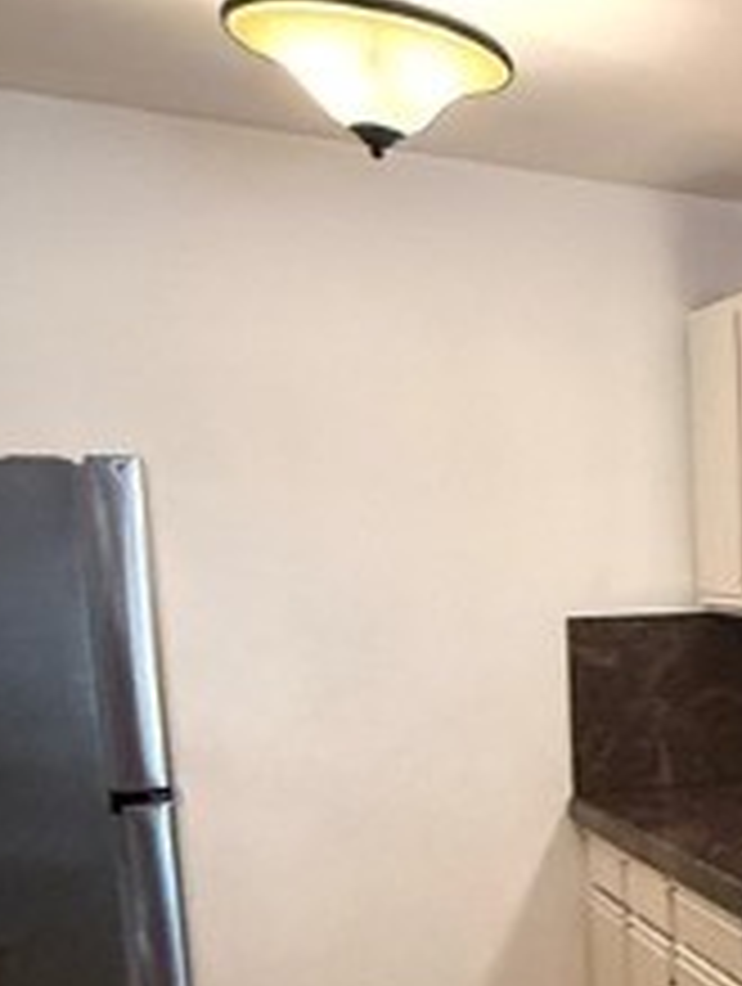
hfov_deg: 22.2
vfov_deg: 38.3
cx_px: 1223
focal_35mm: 49
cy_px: 680
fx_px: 1396
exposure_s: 1/120
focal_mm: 2.22
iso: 500
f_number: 2.2
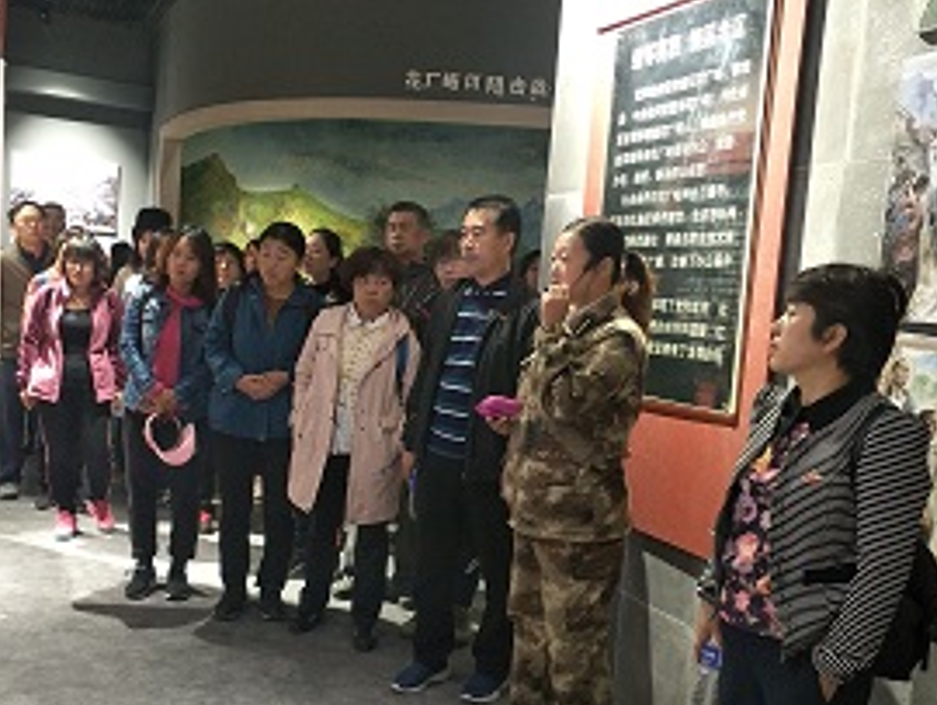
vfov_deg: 38.6
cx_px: 458
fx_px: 1002
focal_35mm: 37
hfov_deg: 50.1
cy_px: 403
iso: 745
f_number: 2
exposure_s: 1/33.3
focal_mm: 4.42
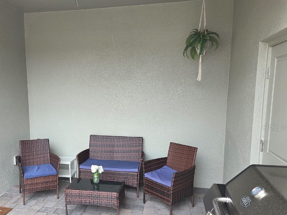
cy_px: 127
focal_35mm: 31
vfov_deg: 45.2
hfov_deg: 57.5
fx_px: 257
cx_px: 105
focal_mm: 5.4
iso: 100
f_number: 1.8
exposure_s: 1/180
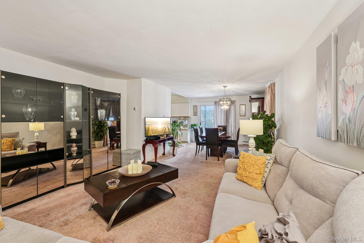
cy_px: 122
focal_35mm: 16
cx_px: 182
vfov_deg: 72.0
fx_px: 167
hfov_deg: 95.0
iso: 400
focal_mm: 16.5
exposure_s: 1/5
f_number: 9
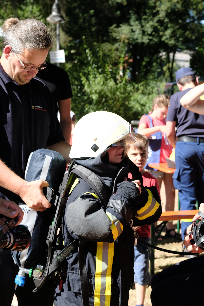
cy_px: 155
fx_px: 722
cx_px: 102
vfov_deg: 23.9
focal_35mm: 85
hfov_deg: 16.1
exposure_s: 1/340
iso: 400
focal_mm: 56.3
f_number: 5.6
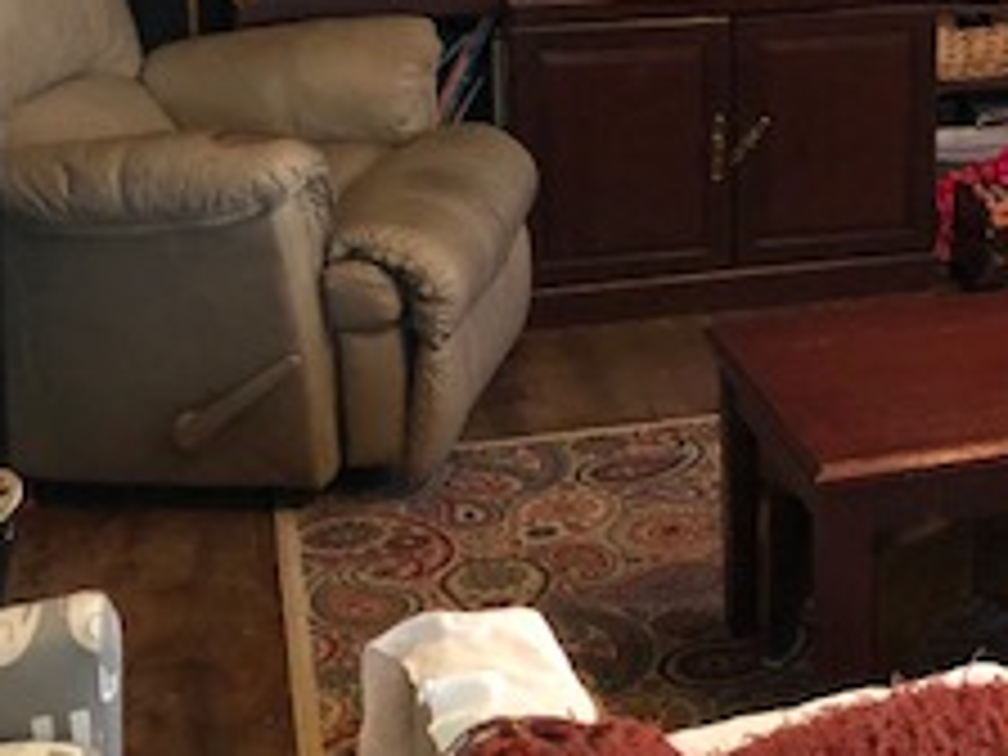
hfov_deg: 22.8
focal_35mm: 80
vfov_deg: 18.0
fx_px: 2330
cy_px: 9
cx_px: 1143
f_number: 1.8
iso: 100
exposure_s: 1/4
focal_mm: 3.99
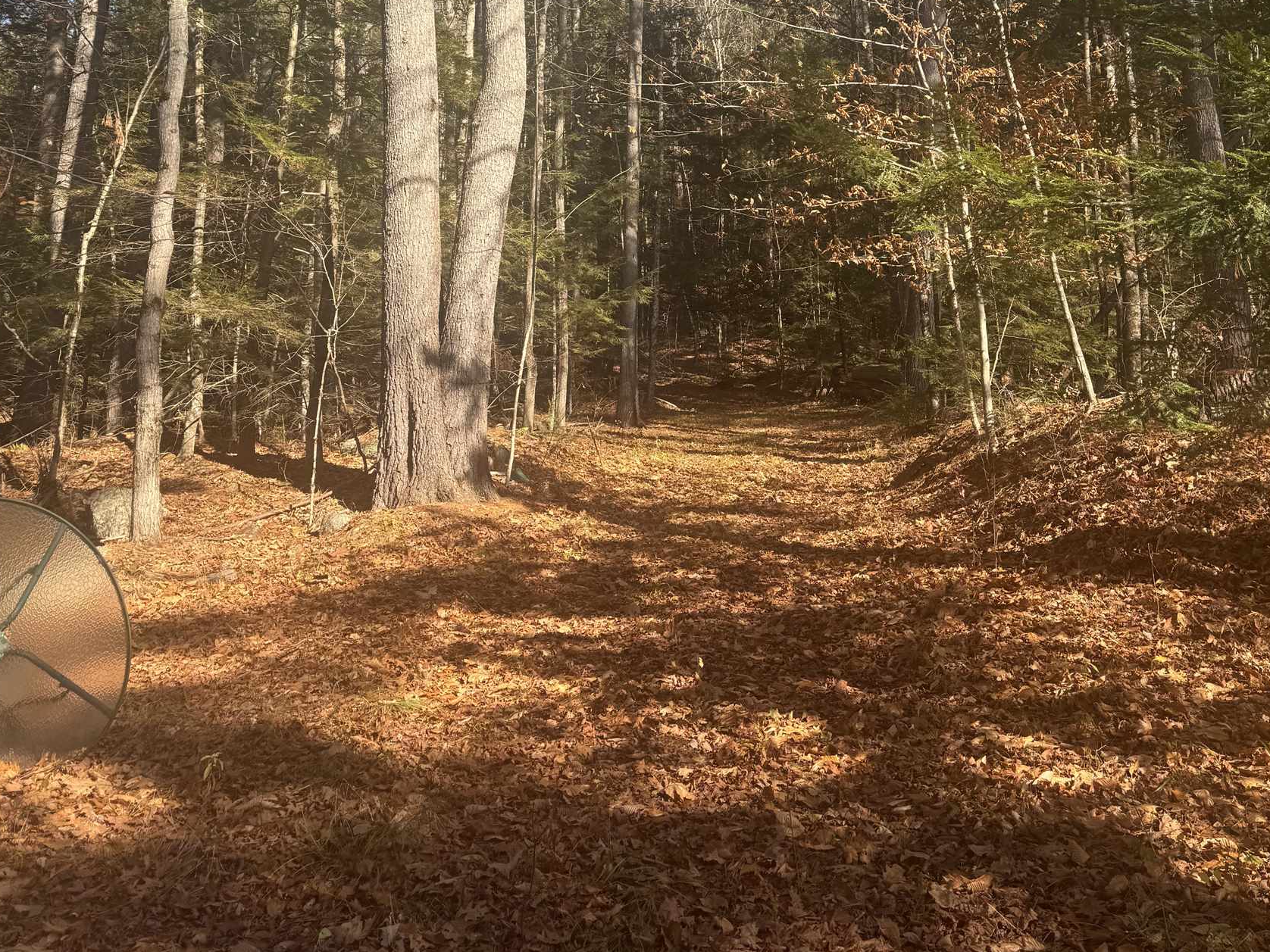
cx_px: 632
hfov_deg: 55.4
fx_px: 1211
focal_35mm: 33
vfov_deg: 40.9
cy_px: 172
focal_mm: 6.76
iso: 80
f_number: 1.78
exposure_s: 1/1112
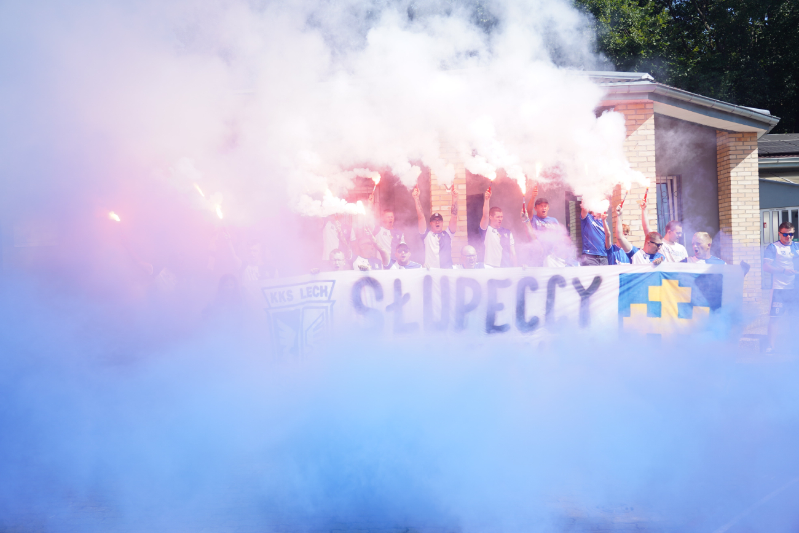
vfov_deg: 40.0
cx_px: 400
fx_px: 732
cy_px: 266
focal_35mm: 33
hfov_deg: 57.2
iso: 100
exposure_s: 1/640
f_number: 4
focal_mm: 33
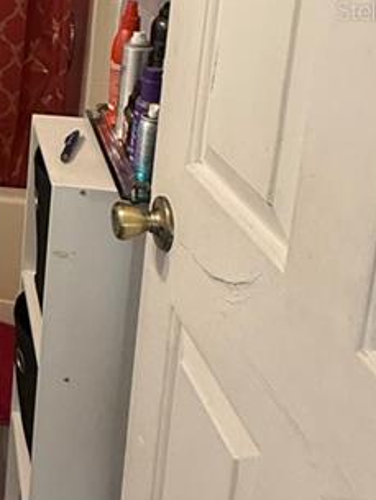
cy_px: 10
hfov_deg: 20.0
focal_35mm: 55
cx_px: -286
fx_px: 796
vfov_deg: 32.4
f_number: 2.2
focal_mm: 2.22
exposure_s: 1/60
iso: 320
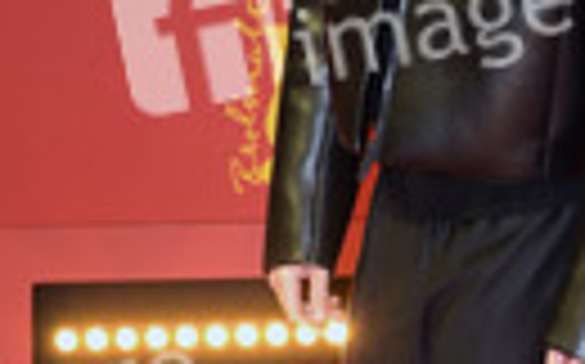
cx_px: 472
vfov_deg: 7.4
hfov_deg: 11.9
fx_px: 2804
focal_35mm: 176
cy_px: 234
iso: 2000
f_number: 4.5
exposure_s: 1/500
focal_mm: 56
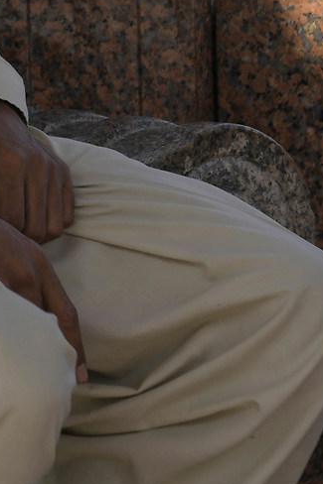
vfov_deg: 8.0
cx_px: -156
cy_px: -138
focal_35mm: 256
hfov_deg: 5.3
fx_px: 3448
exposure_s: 1/800
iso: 64
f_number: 3.5
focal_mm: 52
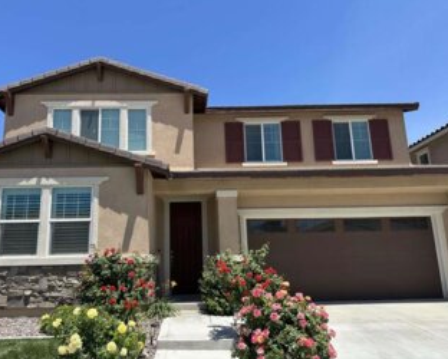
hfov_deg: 63.8
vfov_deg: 53.2
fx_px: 358
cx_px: 197
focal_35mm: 27
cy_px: 191
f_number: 1.78
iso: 80
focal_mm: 6.86
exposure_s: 1/3597
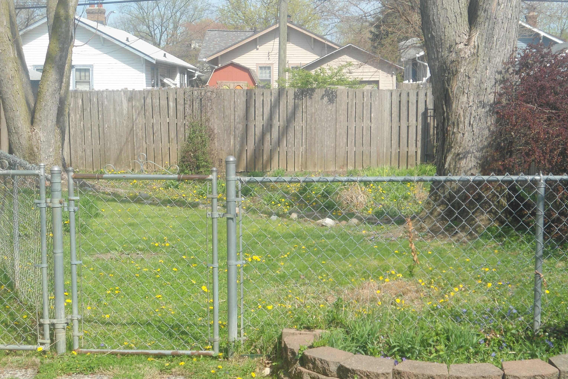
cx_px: 283
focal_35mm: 66
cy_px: 206
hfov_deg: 30.5
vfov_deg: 20.6
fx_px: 1041
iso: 80
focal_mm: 11.2
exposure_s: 1/500
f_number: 4.2
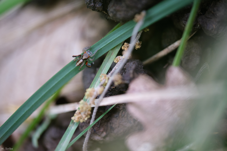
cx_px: 114
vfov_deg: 11.4
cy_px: 76
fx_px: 757
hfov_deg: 17.1
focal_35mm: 120
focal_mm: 80
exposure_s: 1/240
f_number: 2.8
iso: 1600
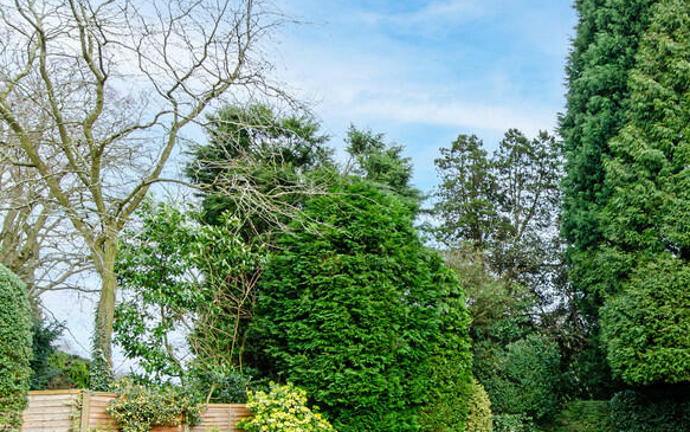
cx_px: 550
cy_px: 343
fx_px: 657
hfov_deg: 52.0
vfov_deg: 35.3
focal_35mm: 35
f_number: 9
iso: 400
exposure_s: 1/125
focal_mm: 13
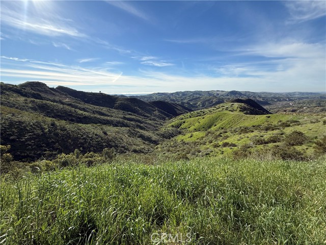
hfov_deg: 102.1
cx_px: 163
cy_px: 122
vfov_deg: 85.7
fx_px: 132
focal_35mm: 14
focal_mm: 2.22
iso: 50
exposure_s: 1/2237
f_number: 2.2
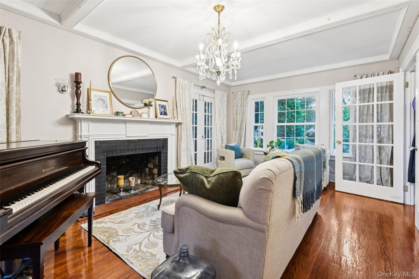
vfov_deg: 73.7
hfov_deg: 96.7
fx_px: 186
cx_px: 210
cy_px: 140
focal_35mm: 16
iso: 250
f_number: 9
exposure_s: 1/2
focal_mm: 16
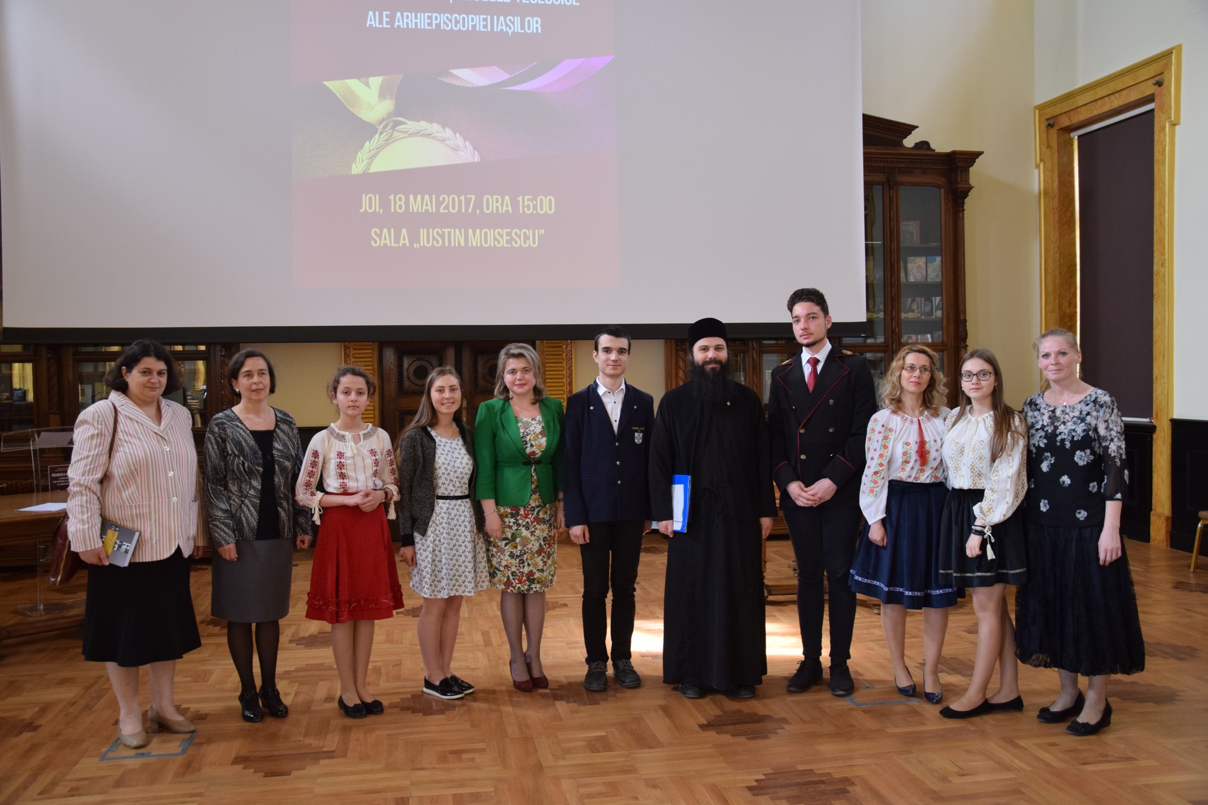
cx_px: 604
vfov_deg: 41.7
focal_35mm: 32
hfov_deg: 59.5
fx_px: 1057
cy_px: 402
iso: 800
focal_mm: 21
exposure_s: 1/50
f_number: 4
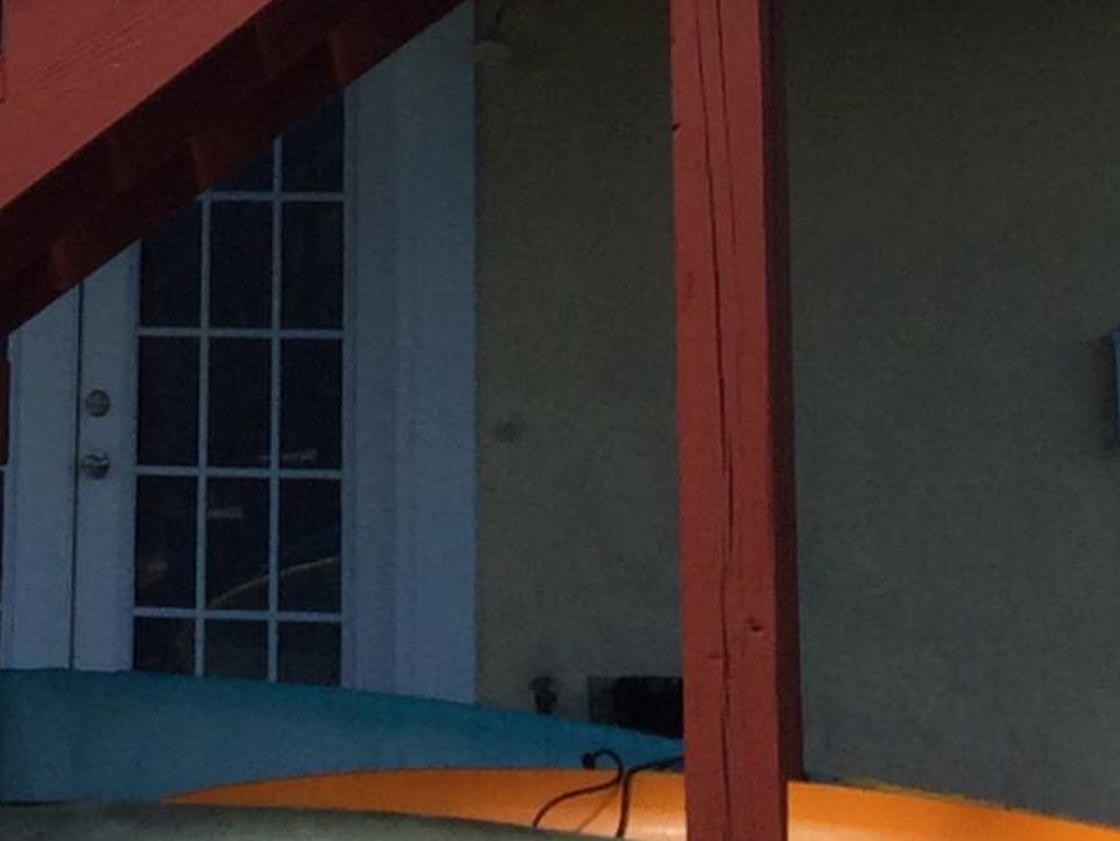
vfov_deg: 9.6
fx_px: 4467
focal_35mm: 138
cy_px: -1150
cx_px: 236
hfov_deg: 14.2
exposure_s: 1/1580
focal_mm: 4.15
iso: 32
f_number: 2.2
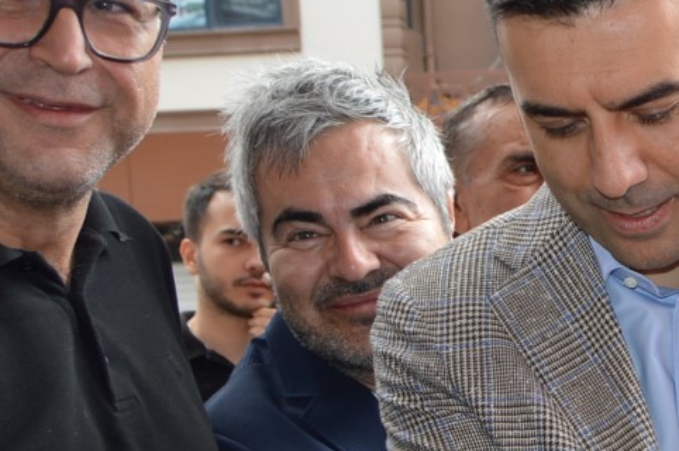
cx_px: 924
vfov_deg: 14.6
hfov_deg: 20.2
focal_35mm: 91
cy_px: 516
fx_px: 1714
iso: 110
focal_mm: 18
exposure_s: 1/125
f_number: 4
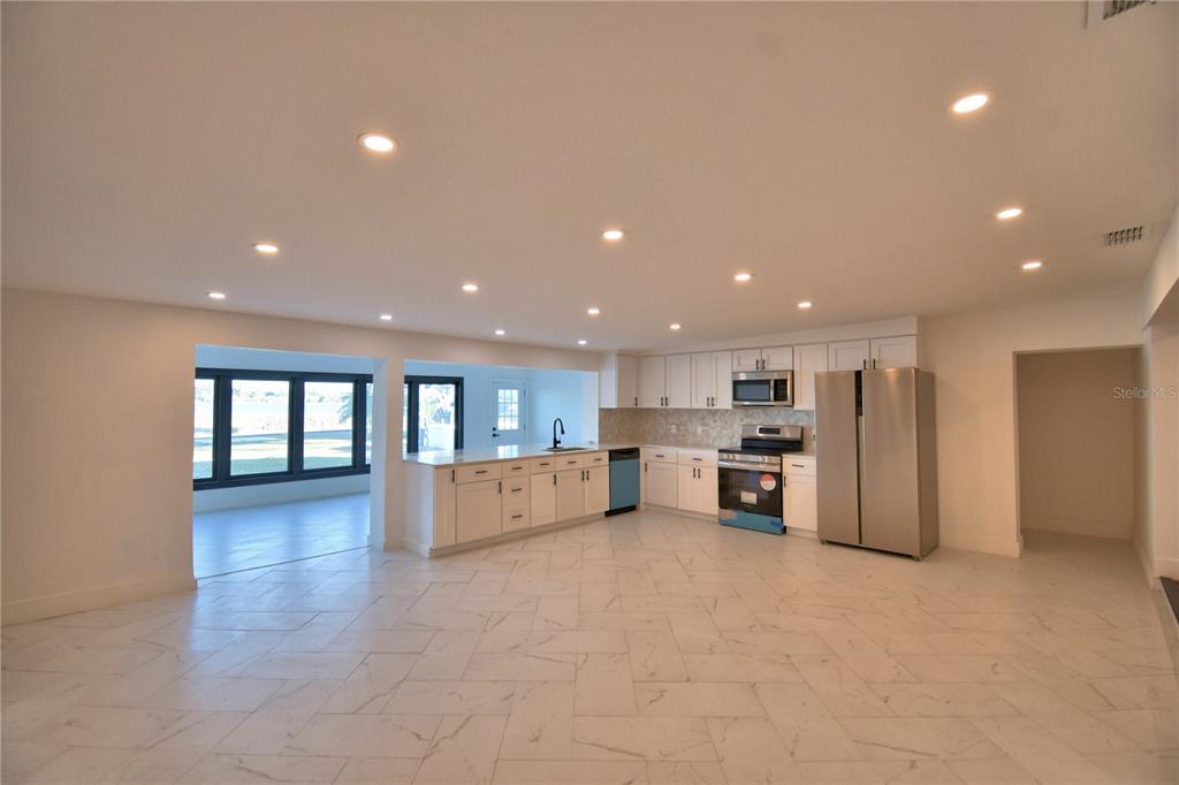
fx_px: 491
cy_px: 392
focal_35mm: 15
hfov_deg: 100.4
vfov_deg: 77.3
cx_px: 590
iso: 250
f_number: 4.5
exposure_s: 1/125
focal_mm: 10
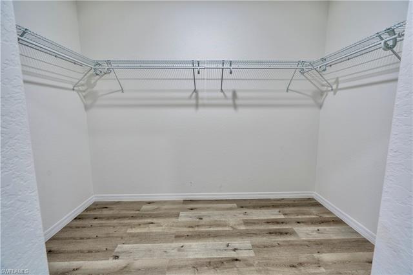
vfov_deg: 73.7
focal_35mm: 16
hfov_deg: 96.8
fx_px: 183
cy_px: 138
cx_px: 206
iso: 320
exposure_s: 1/125
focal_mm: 16
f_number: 5.6
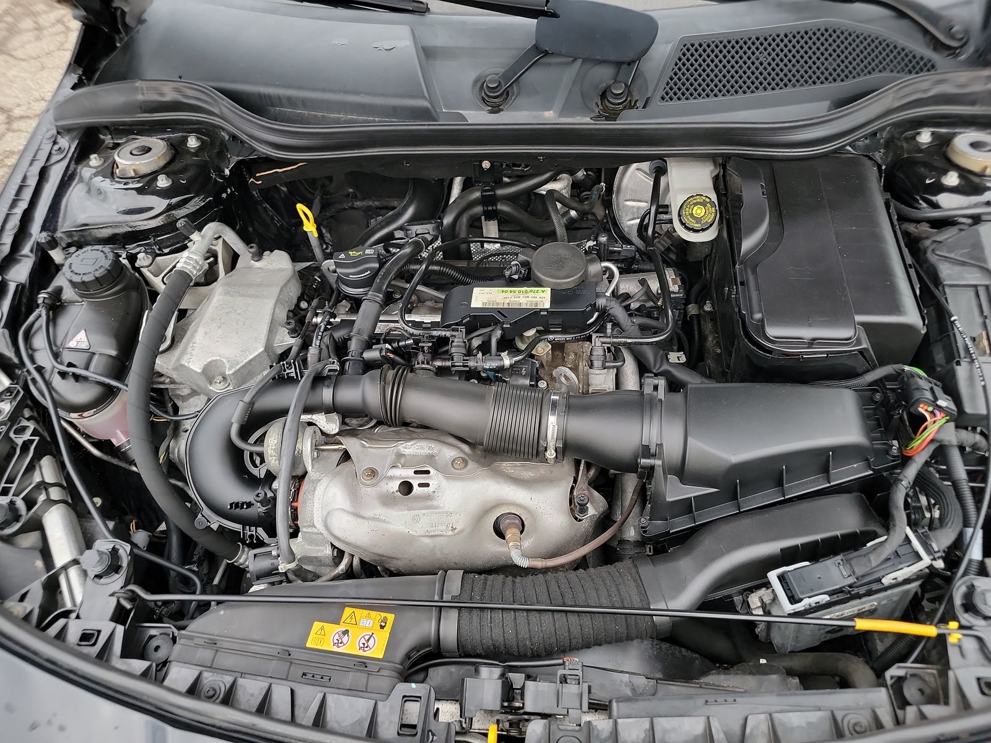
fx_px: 687
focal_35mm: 24
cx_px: 496
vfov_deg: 56.8
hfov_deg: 71.6
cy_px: 372
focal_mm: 6.7
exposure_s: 1/59
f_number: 1.8
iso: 137
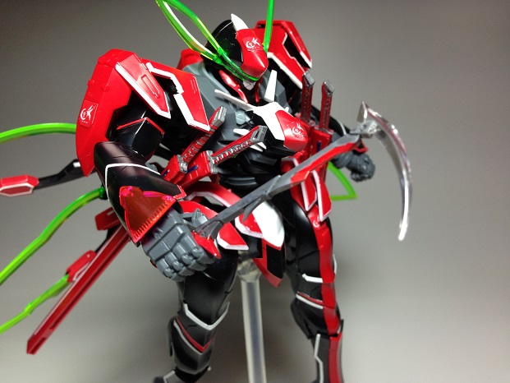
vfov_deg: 43.0
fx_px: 486
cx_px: 255
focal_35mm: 33
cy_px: 192
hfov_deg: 55.3
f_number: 2.4
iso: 64
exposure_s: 1/60
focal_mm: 4.12
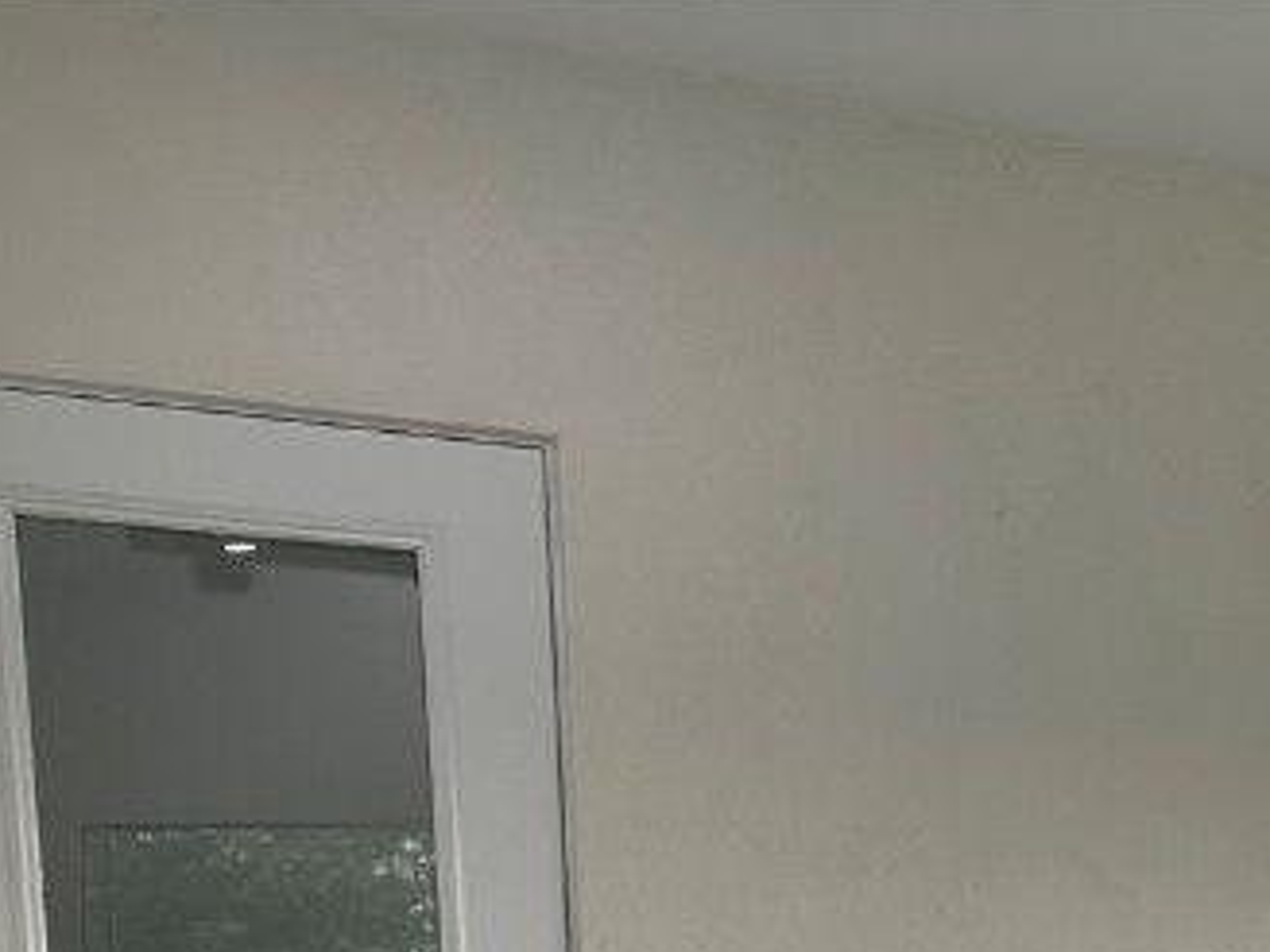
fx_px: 2752
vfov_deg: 17.5
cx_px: 1704
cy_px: 1471
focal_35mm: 75
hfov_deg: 22.8
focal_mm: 6.86
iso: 64
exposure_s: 1/121
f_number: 1.78
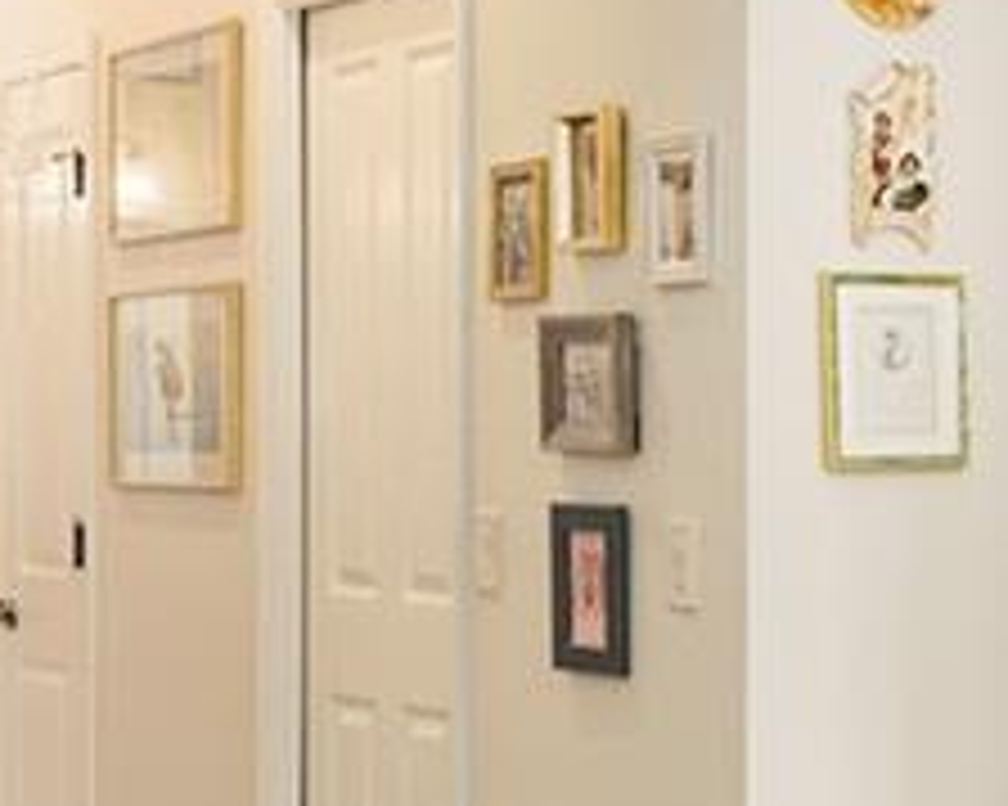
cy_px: 464
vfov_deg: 16.3
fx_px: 2803
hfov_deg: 17.5
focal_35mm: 94
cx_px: 1678
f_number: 7.1
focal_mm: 14
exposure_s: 1/13
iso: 500
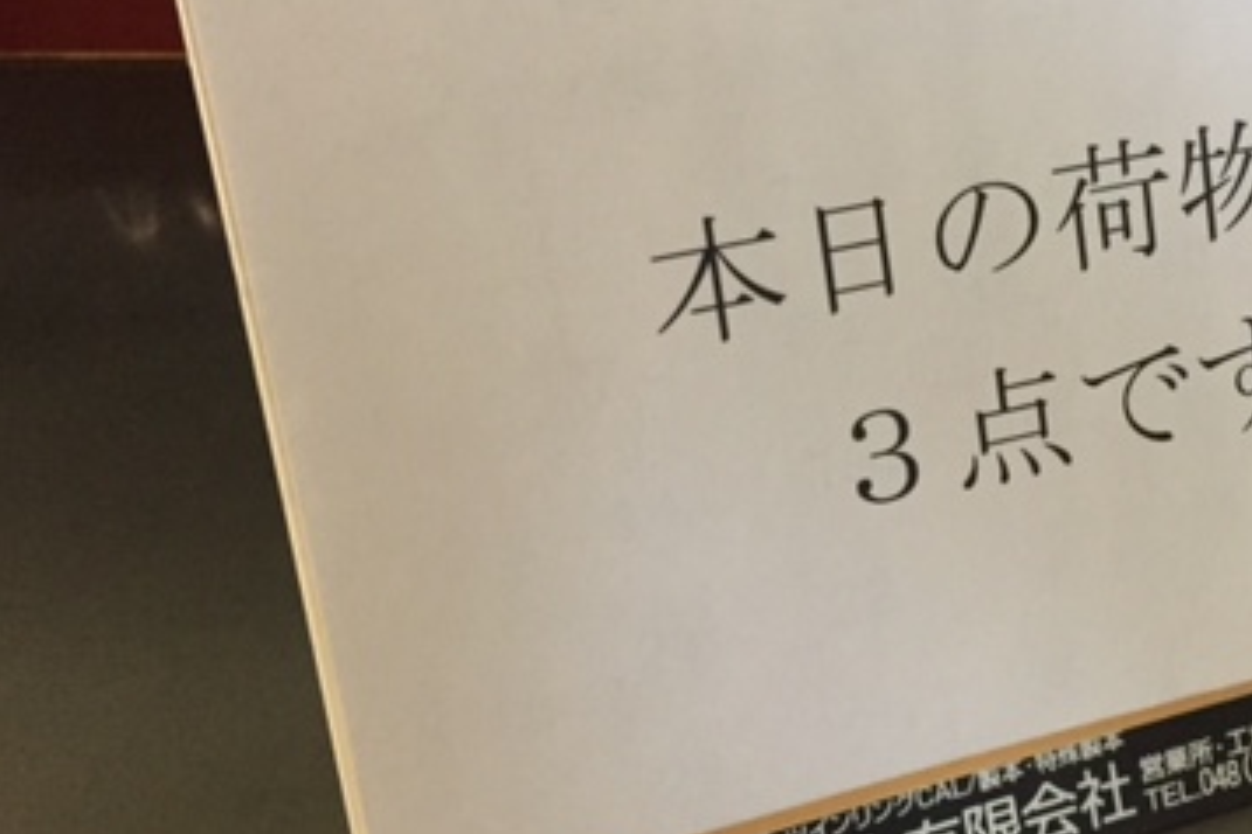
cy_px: 308
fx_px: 1878
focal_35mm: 54
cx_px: 950
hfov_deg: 36.0
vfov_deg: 25.0
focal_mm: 4.15
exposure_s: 1/20
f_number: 2.2
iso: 250
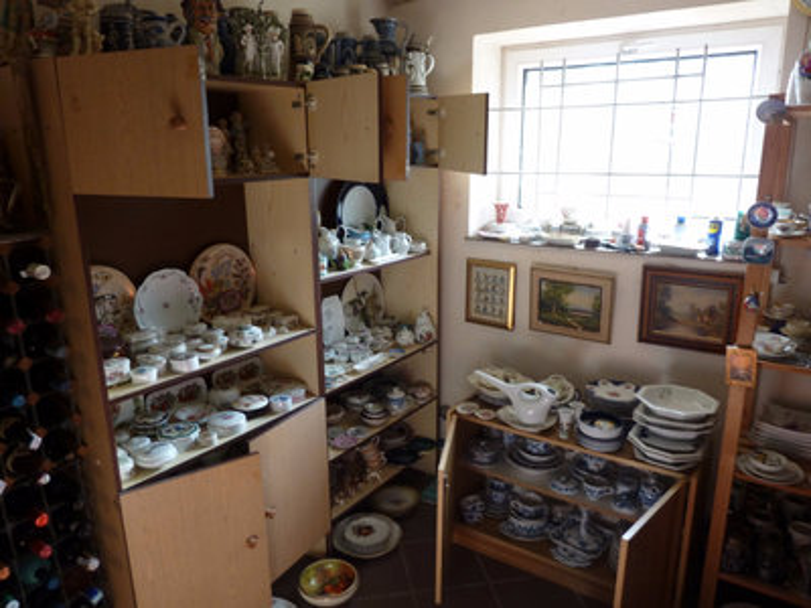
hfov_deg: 69.4
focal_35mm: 25
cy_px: 304
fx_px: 586
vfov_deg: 54.9
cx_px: 406
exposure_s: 1/30
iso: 160
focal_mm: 4.1
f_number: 3.3
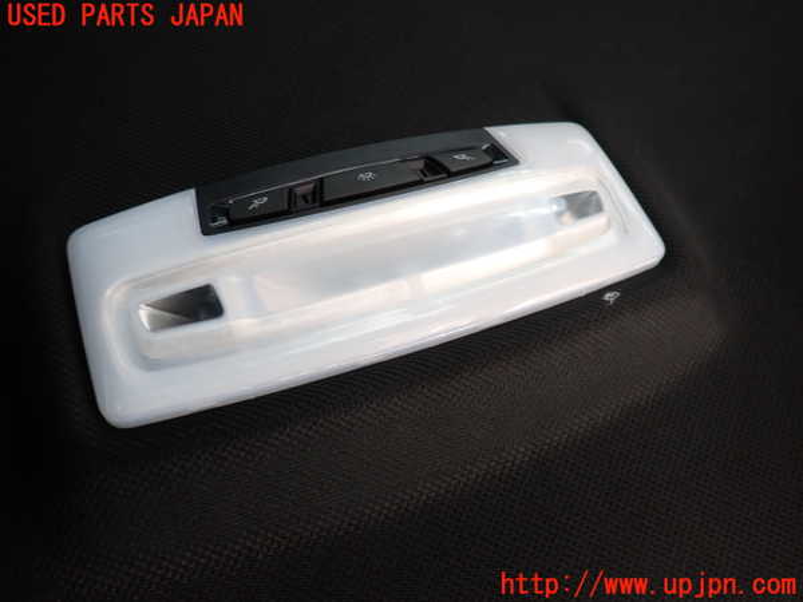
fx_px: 580
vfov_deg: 54.9
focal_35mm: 25
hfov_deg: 69.4
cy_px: 301
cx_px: 402
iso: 125
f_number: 2
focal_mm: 4.5
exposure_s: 1/60
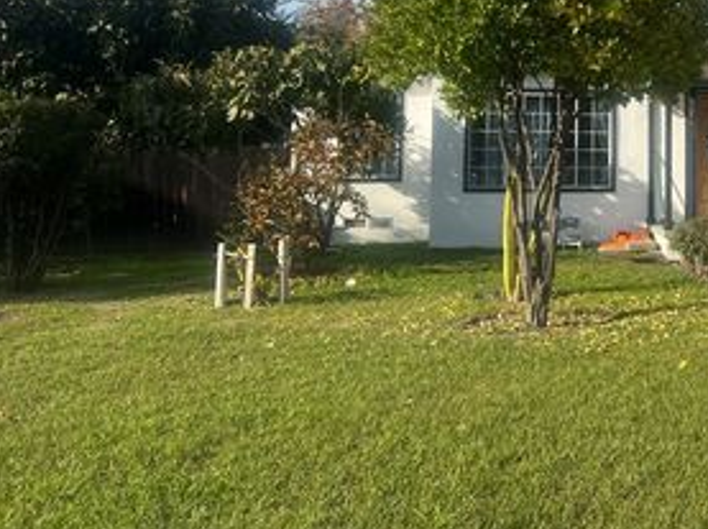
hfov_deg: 38.0
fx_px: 960
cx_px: 624
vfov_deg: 30.2
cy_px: 121
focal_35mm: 47
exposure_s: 1/3968
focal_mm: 5.7
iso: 50
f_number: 1.5
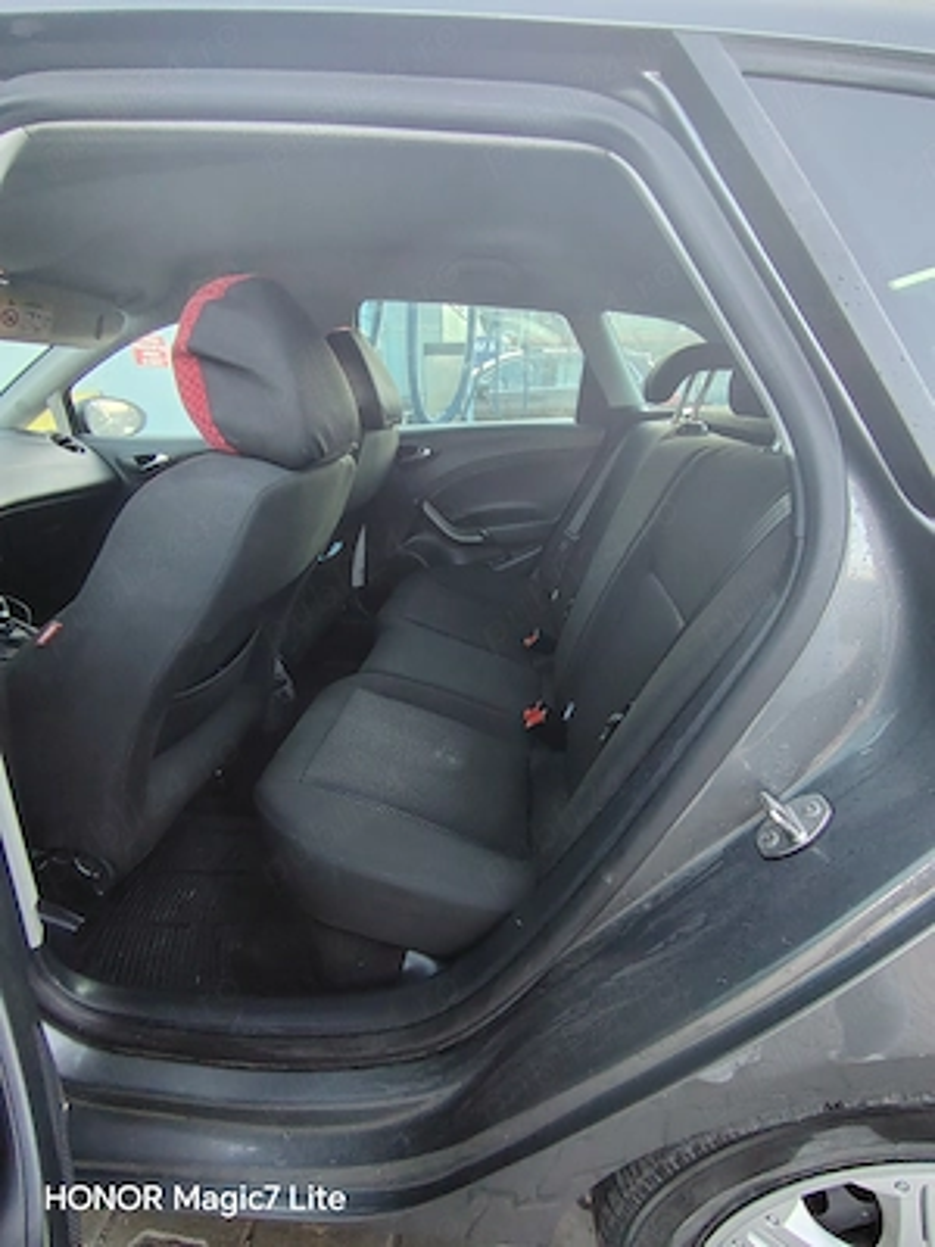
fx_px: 612
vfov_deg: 91.0
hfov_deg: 74.7
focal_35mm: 17
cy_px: 624
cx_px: 468
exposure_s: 1/50
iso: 279
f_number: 2.2
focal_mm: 1.43
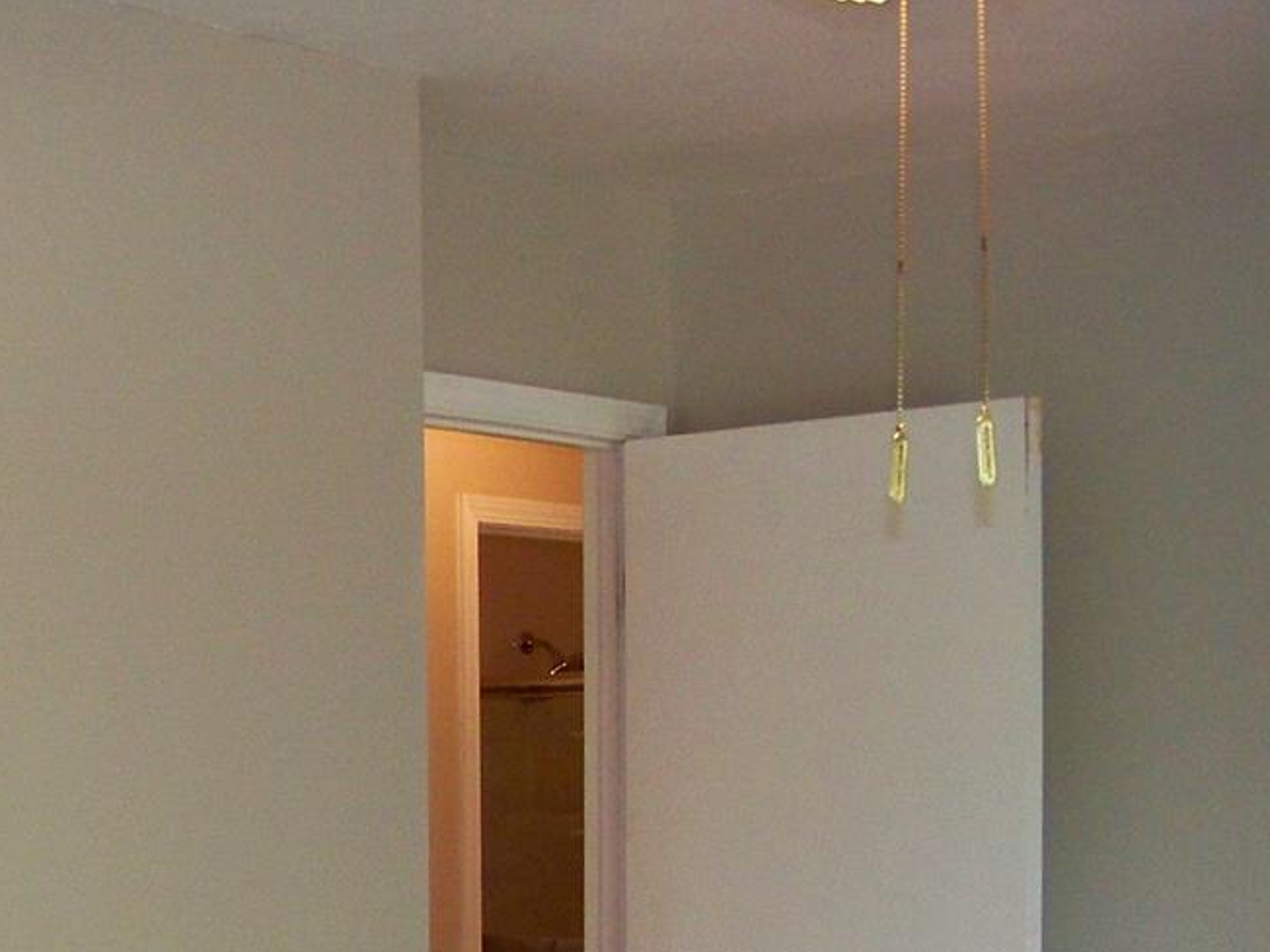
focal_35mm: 81
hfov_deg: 23.4
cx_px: 86
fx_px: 2972
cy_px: 979
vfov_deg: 17.7
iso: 250
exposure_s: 1/40
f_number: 2.8
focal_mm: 5.85
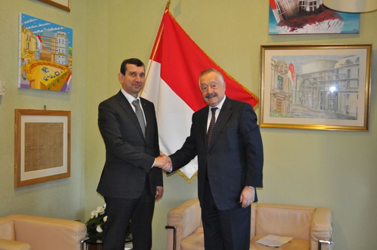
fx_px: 439
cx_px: 188
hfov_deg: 46.4
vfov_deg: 31.8
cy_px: 125
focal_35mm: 42
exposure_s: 1/60
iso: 800
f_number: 4.5
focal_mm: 28
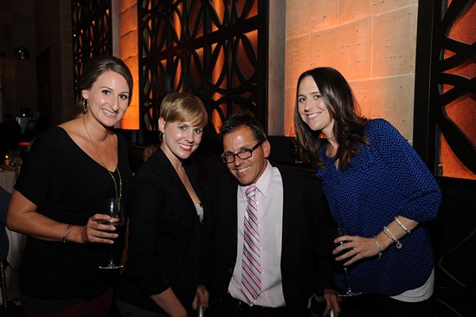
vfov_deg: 33.4
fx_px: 529
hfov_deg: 48.5
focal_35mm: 40
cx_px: 238
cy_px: 158
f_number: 6.3
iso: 1250
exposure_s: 1/40
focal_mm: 40
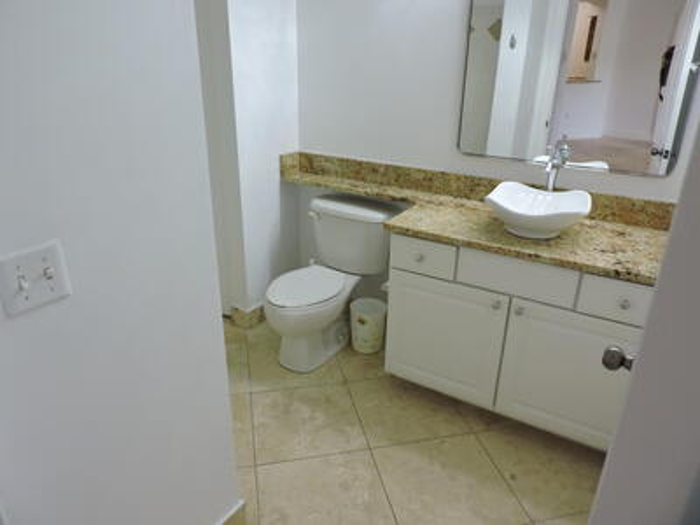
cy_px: 262
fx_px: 485
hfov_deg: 71.6
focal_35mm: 24
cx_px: 350
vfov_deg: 56.8
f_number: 3
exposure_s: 1/30
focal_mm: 4.3
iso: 160
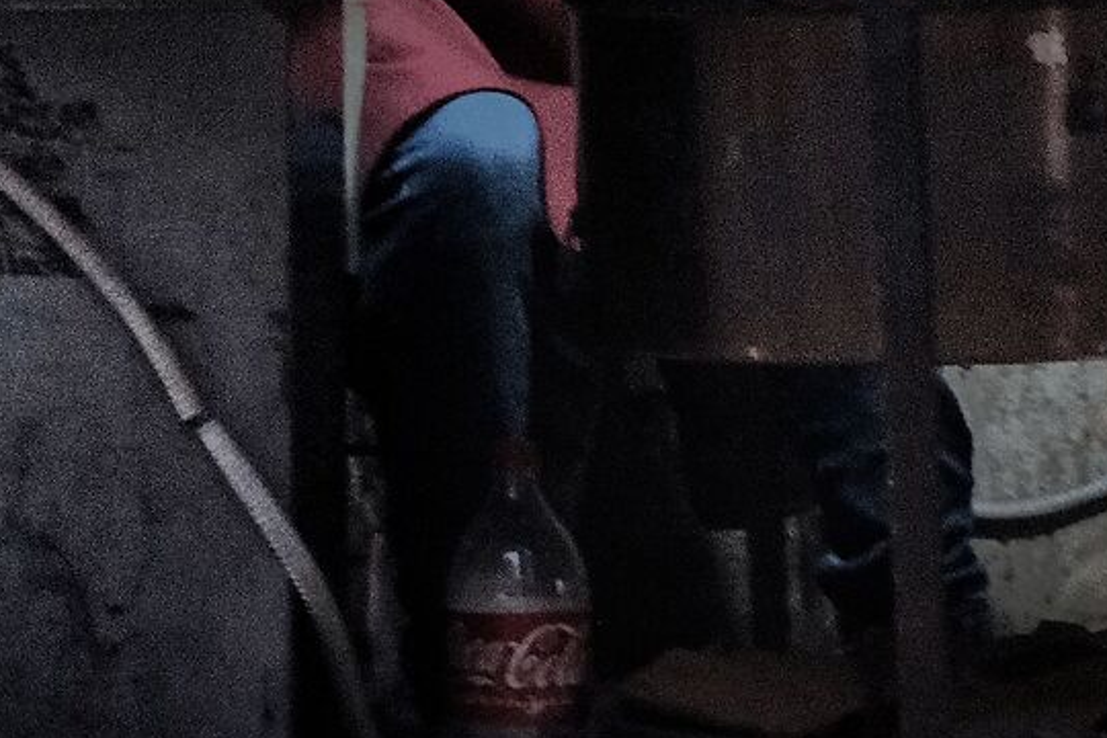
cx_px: 1267
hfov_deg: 5.6
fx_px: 11346
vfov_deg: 3.7
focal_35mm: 369
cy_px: -648
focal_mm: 55
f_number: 4
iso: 2500
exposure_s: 1/60
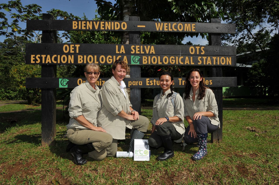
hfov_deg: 73.8
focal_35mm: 24
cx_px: 140
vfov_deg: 53.1
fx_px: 186
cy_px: 92
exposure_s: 1/250
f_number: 19
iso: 200
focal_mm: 24
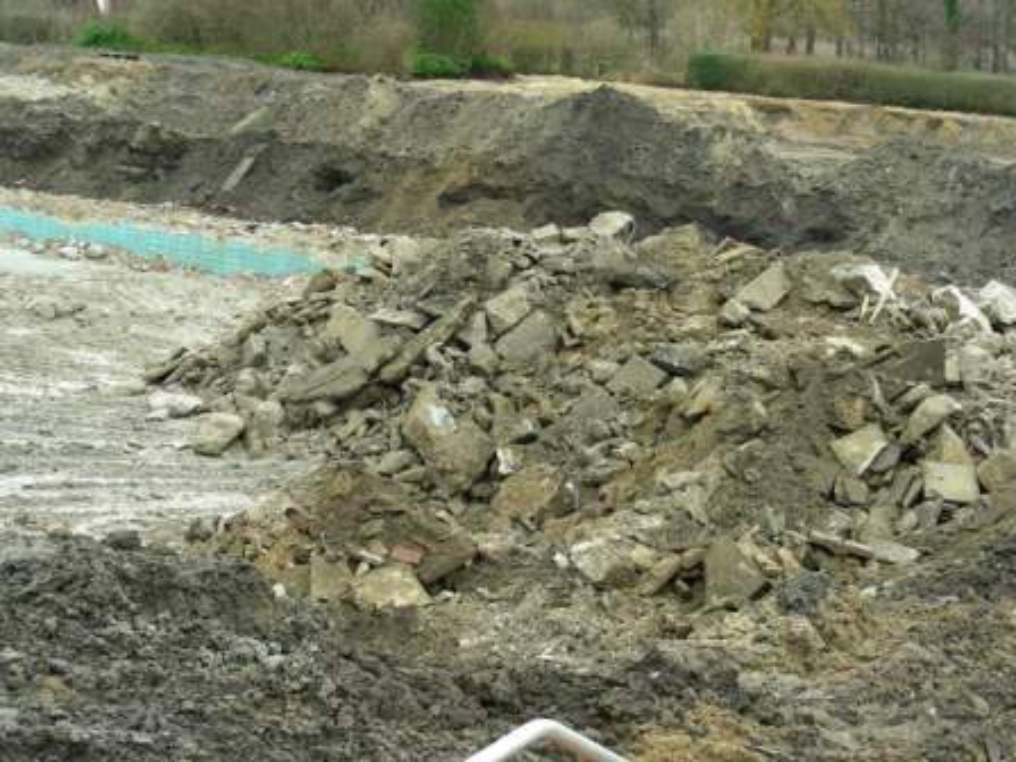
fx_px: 1849
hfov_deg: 30.7
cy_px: 381
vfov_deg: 23.3
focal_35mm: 63
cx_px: 508
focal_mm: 10.5
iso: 50
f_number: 3.5
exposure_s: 1/85.3
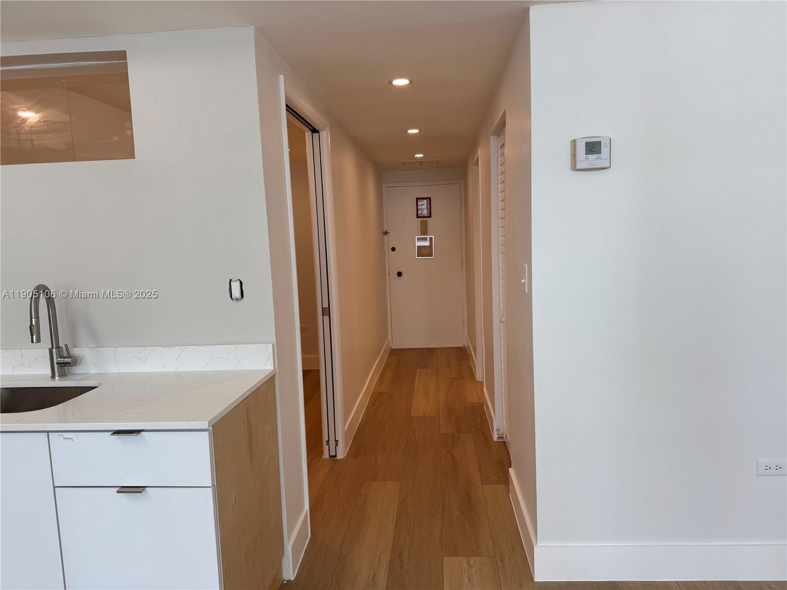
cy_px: 295
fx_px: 546
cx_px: 394
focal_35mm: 24
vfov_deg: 56.8
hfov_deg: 71.6
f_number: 1.78
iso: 64
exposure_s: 1/227
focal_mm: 6.76
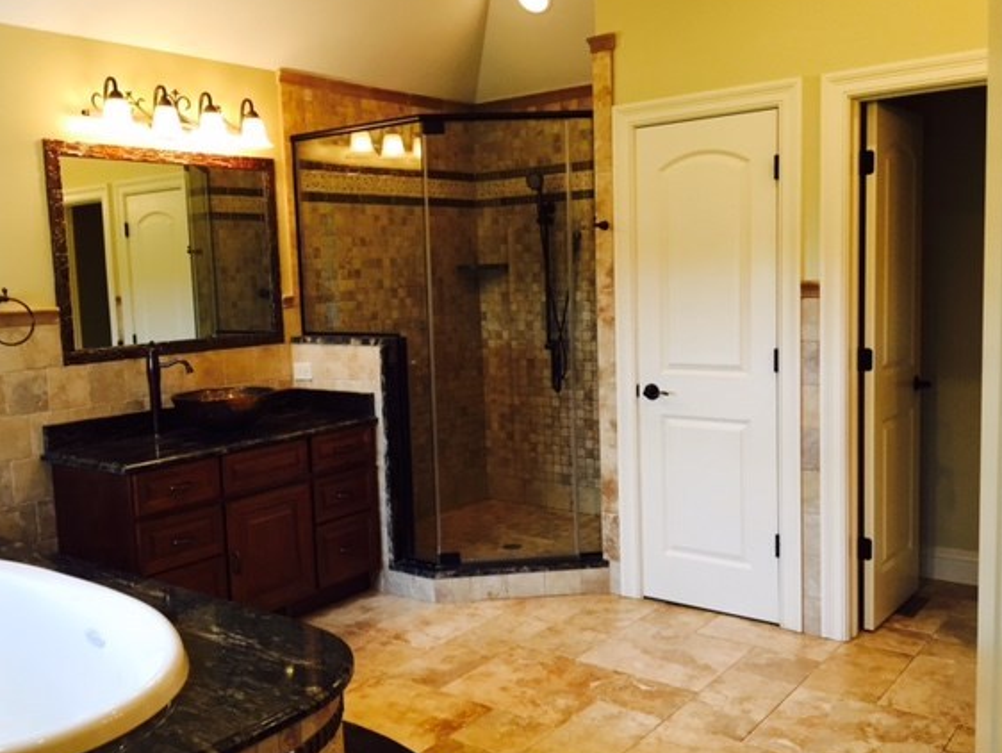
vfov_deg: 43.0
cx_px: 455
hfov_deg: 55.2
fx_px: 956
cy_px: 373
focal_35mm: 33
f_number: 2.2
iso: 40
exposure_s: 1/30
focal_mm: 4.15
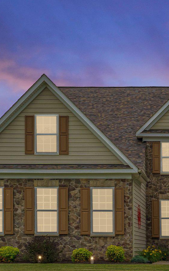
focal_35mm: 69
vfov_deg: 29.3
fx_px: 508
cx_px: 201
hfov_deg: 18.0
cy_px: 203
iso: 640
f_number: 8
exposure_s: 1/640
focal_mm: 20
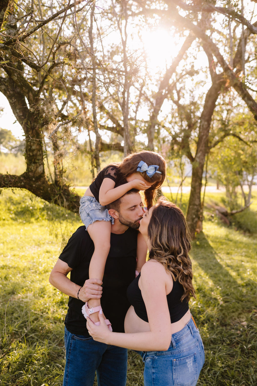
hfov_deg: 37.8
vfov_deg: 54.5
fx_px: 375
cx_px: 128
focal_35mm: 35
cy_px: 193
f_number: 2.8
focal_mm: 35
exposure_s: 1/500
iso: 200
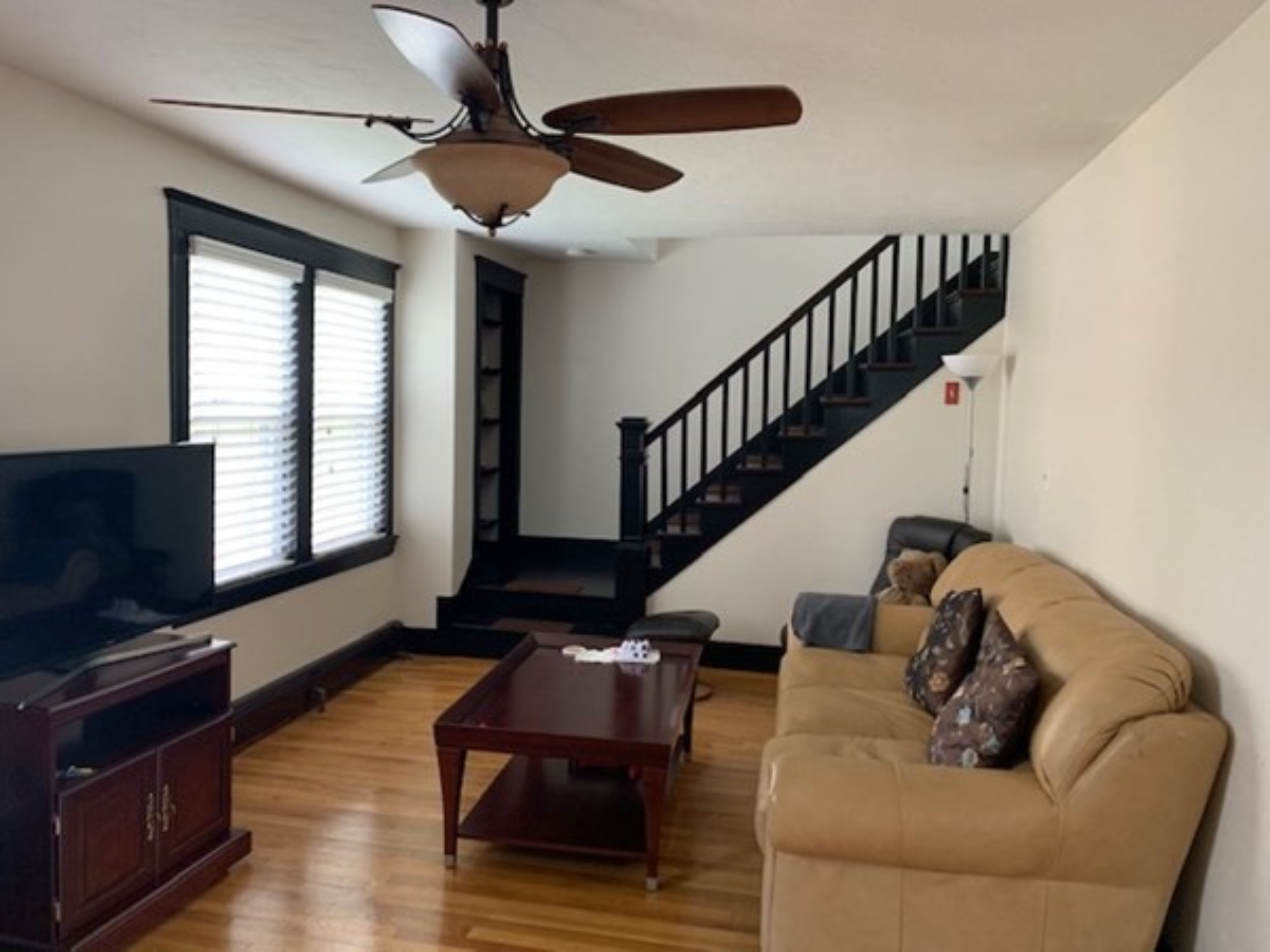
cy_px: 476
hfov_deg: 67.3
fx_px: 954
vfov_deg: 53.1
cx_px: 635
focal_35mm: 26
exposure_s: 1/60
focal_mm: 4.25
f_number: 1.8
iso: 200
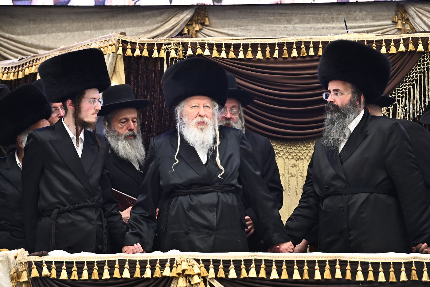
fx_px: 2388
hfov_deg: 10.3
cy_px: 144
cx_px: 215
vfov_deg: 6.9
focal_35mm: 200
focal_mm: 200
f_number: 8
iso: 2000
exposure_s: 1/125
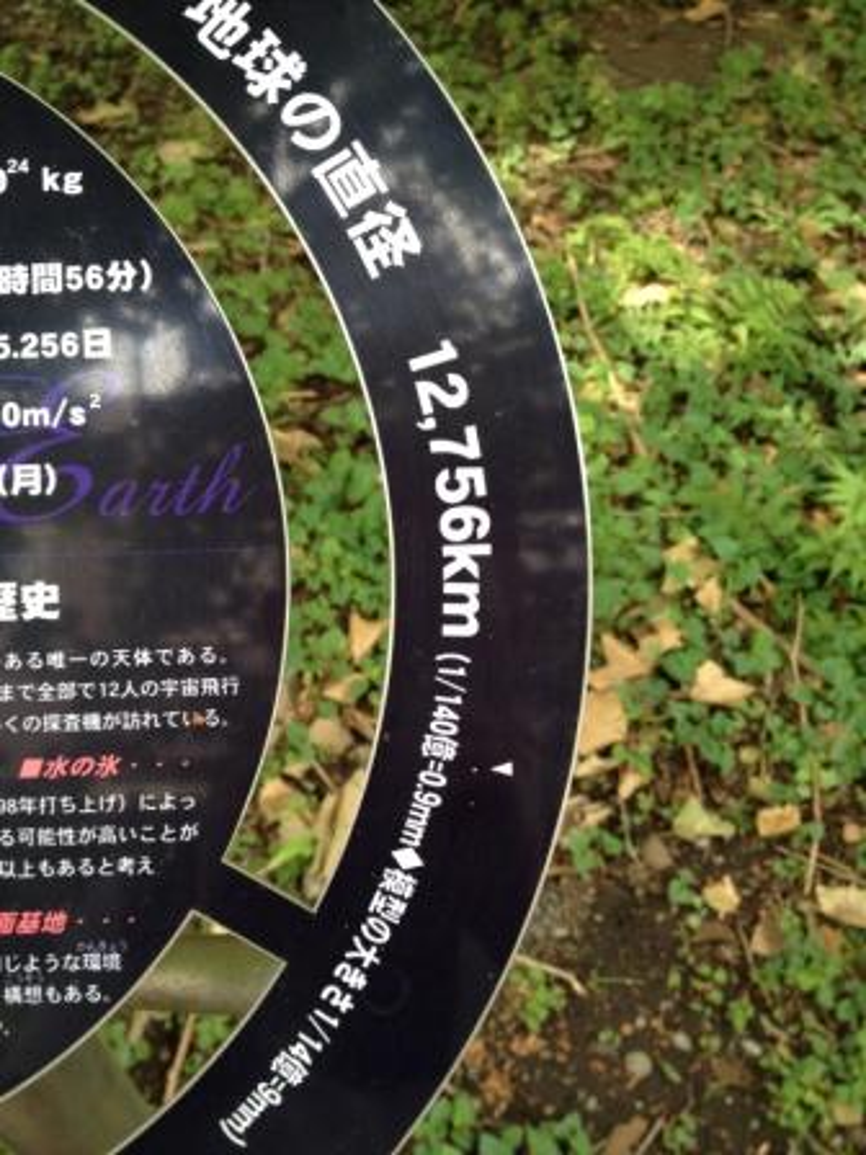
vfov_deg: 52.6
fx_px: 1167
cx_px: 433
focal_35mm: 35
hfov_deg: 40.7
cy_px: 578
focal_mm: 4.28
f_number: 2.4
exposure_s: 1/60
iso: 64
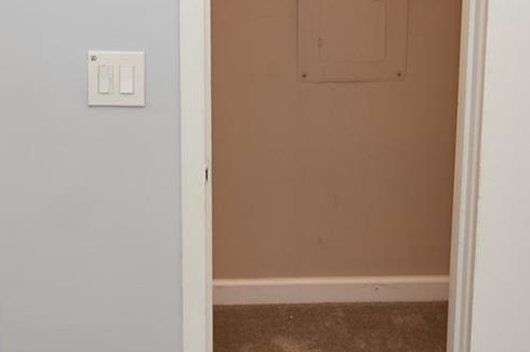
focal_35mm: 49
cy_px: 18
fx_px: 721
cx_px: 215
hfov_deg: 40.2
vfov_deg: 26.3
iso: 200
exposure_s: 1/60
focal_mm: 10
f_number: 4
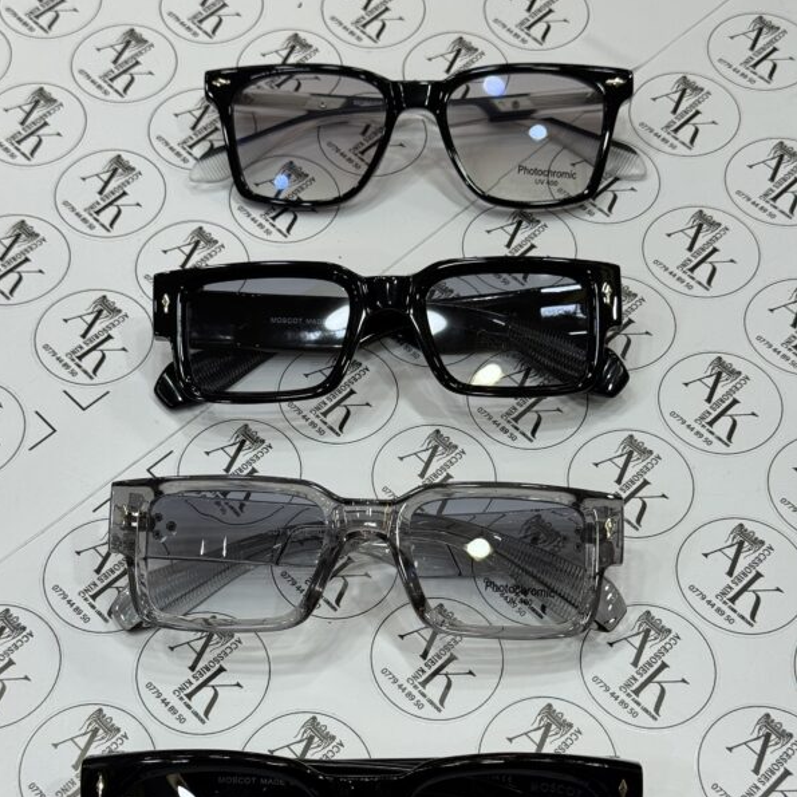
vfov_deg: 30.0
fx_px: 1485
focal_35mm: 57
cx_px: 396
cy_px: 480
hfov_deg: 30.0
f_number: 1.78
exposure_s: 1/124
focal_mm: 6.76
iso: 50
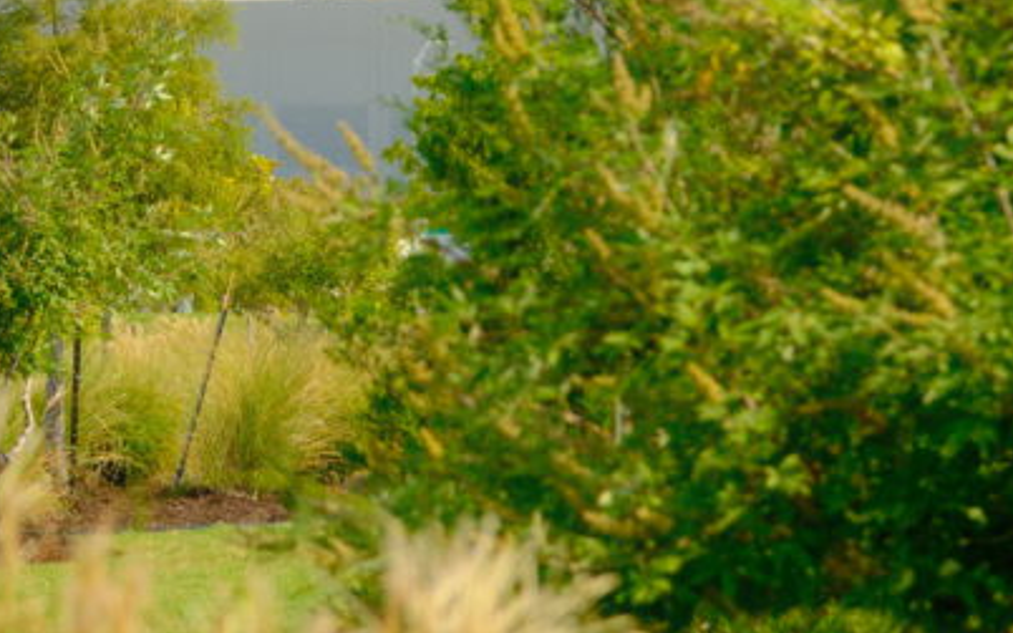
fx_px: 8390
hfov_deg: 6.9
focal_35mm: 304
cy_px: 286
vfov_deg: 4.3
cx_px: 86
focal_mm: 78.1
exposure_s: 1/2500
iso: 800
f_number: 4.5
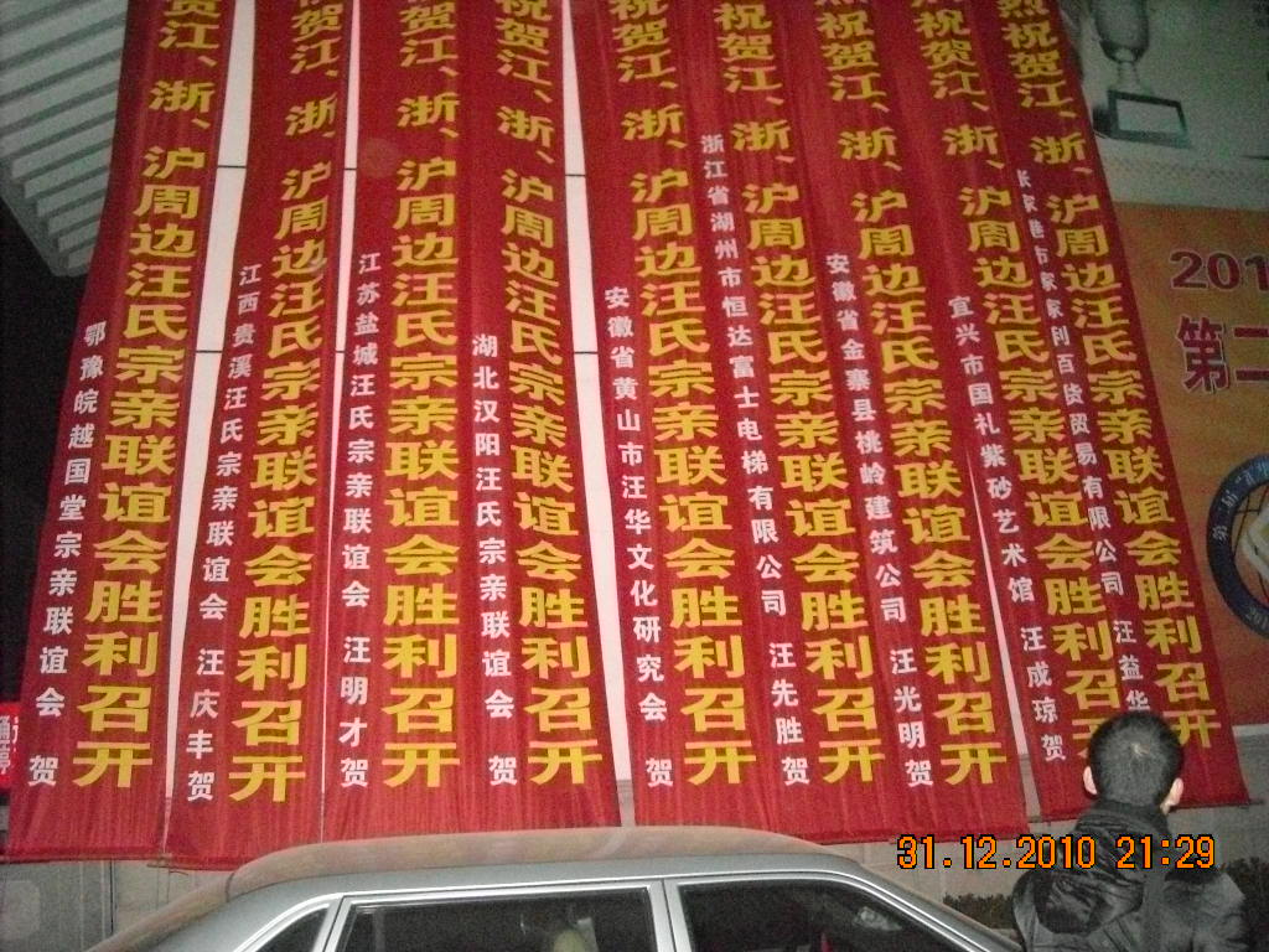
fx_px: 1283
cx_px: 634
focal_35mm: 35
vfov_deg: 40.7
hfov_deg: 52.6
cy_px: 476
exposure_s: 1/60
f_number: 2.8
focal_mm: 5.7
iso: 1600
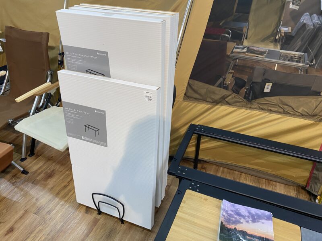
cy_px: 120
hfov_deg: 67.3
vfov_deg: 53.1
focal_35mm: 26
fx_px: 242
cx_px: 161
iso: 64
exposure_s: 1/50
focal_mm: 4.25
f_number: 1.8
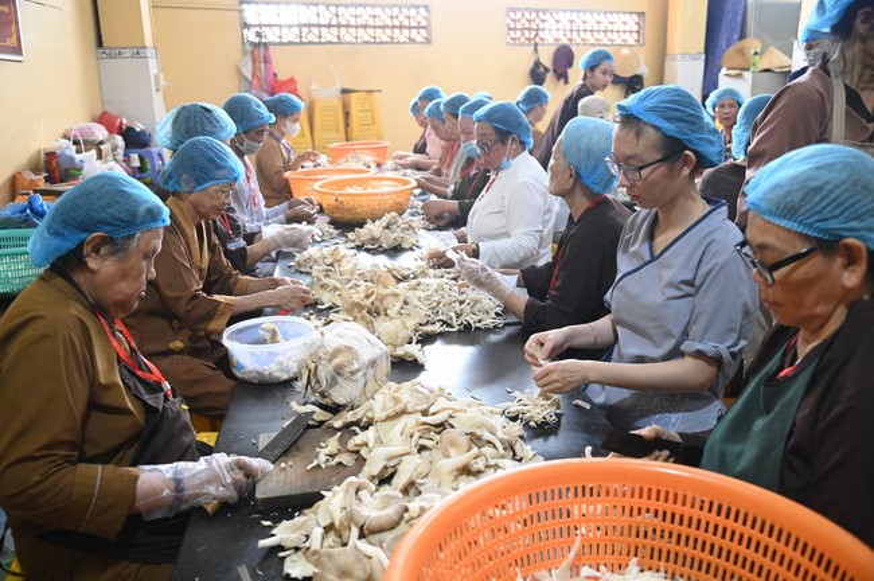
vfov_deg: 43.5
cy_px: 290
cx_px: 437
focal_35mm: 30
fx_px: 728
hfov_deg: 62.0
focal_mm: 30
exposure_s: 1/400
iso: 8000
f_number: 4
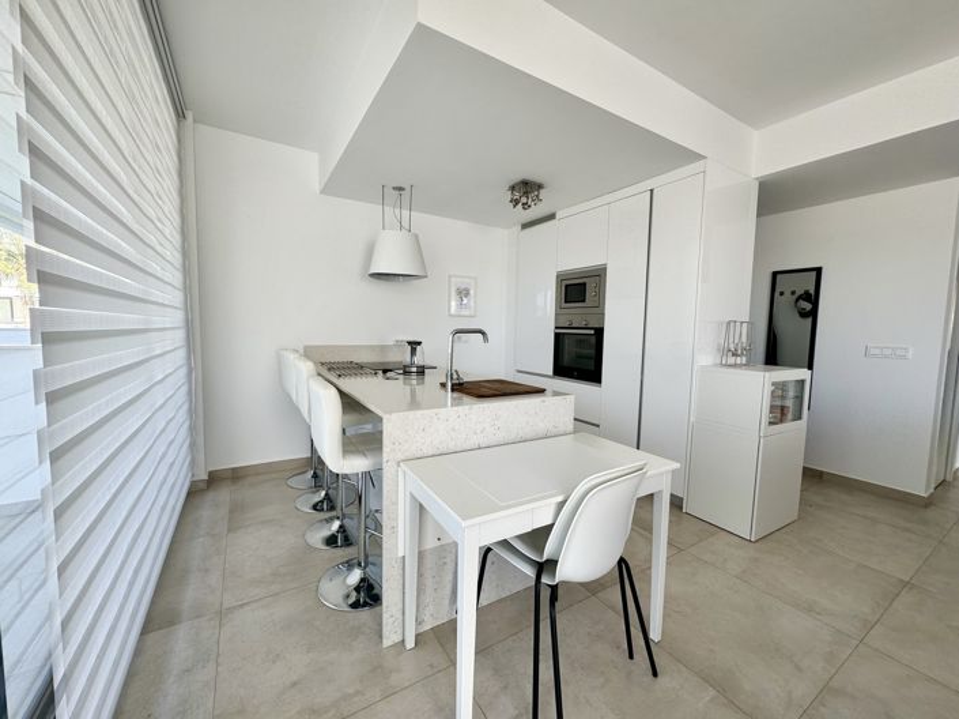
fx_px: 388
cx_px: 480
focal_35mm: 14
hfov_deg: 102.1
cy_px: 360
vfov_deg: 85.6
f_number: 2.2
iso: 40
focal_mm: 2.22
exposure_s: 1/178
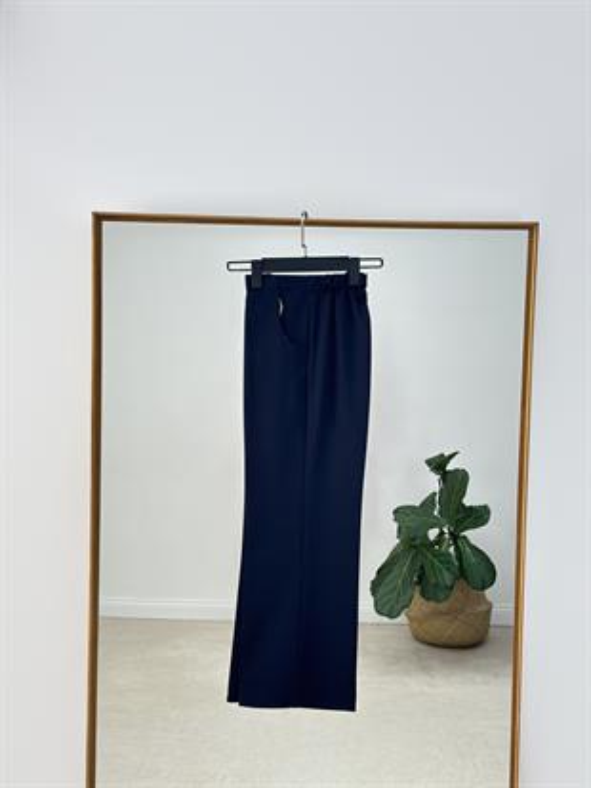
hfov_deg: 30.3
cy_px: 394
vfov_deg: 39.6
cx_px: 296
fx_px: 1092
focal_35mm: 48
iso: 80
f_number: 1.78
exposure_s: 1/224
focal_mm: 6.86
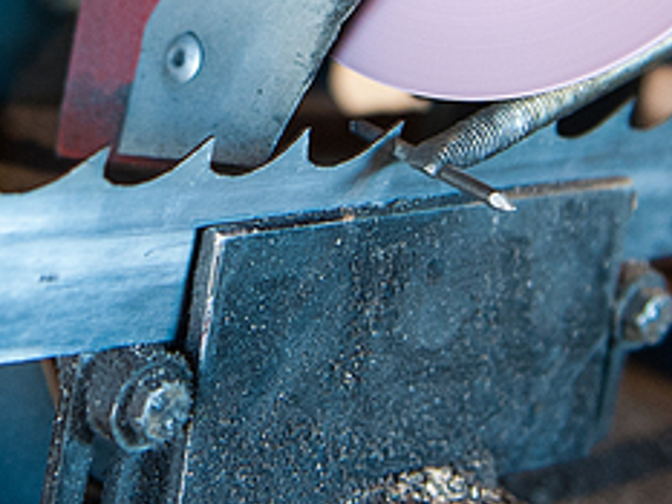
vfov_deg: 11.0
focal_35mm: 132
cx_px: 75
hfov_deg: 14.8
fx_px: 2564
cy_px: -128
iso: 500
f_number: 2.8
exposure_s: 1/100
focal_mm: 32
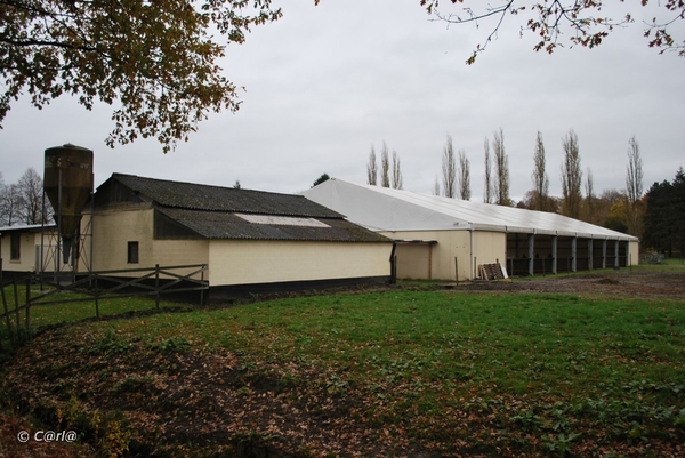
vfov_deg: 43.7
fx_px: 571
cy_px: 229
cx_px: 342
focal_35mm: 30
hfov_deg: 61.9
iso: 200
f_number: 3.8
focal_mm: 20
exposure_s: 1/30
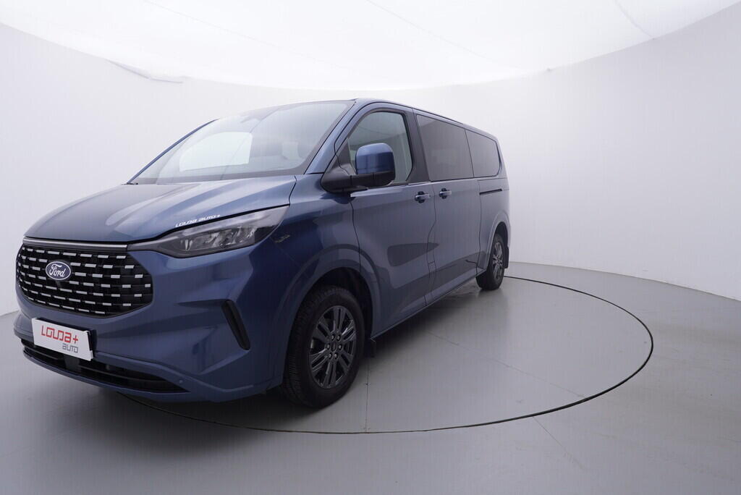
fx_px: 463
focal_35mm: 22
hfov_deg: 77.3
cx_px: 370
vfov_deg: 56.2
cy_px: 248
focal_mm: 15
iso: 200
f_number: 5
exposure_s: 1/80
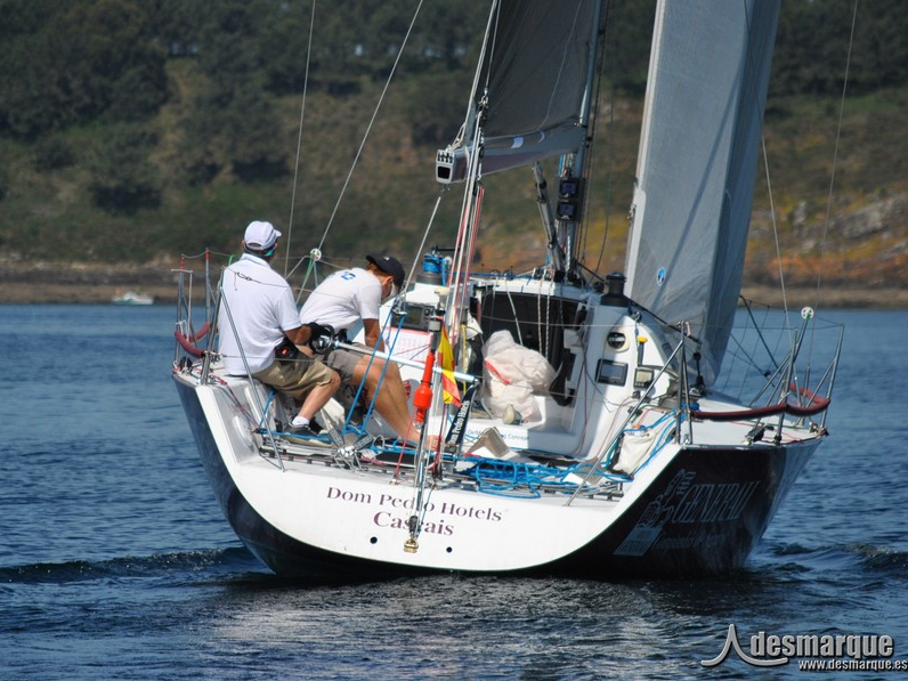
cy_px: 340
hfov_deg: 6.1
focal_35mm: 325
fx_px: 8525
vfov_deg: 4.6
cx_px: 414
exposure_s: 1/1600
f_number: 5.6
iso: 200
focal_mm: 200
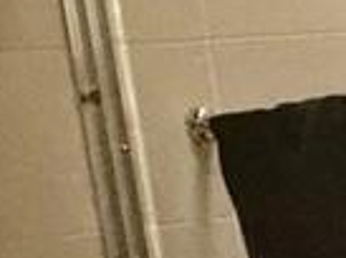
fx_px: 1047
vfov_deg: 14.0
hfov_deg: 12.7
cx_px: 912
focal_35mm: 105
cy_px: 154
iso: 1000
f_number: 2.2
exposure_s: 1/40
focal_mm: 2.22
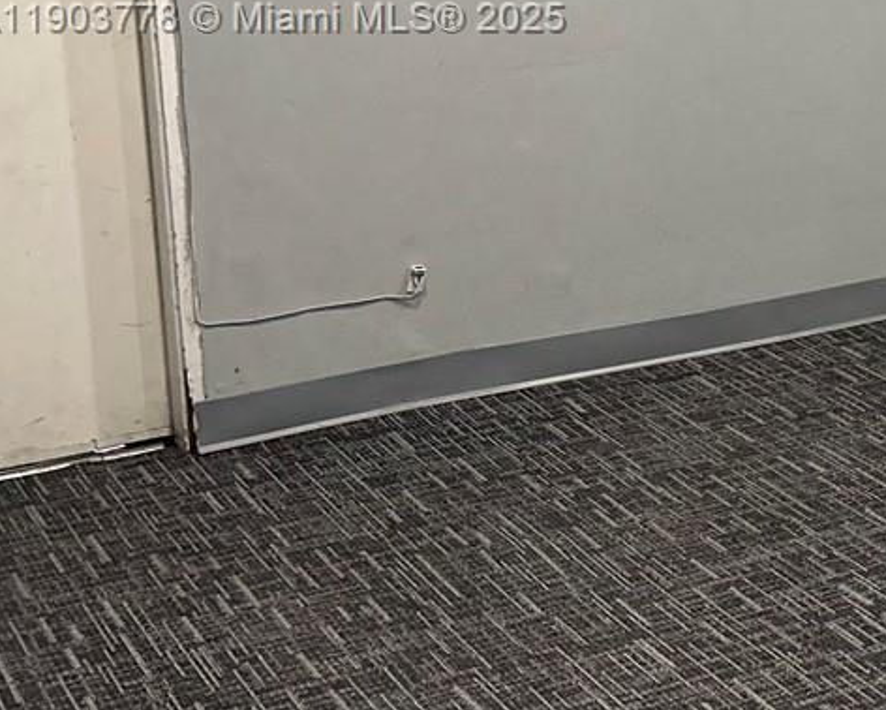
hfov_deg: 18.6
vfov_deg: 17.5
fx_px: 2256
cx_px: 1466
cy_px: 21
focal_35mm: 86
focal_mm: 5.7
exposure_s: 1/60
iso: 200
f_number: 1.5
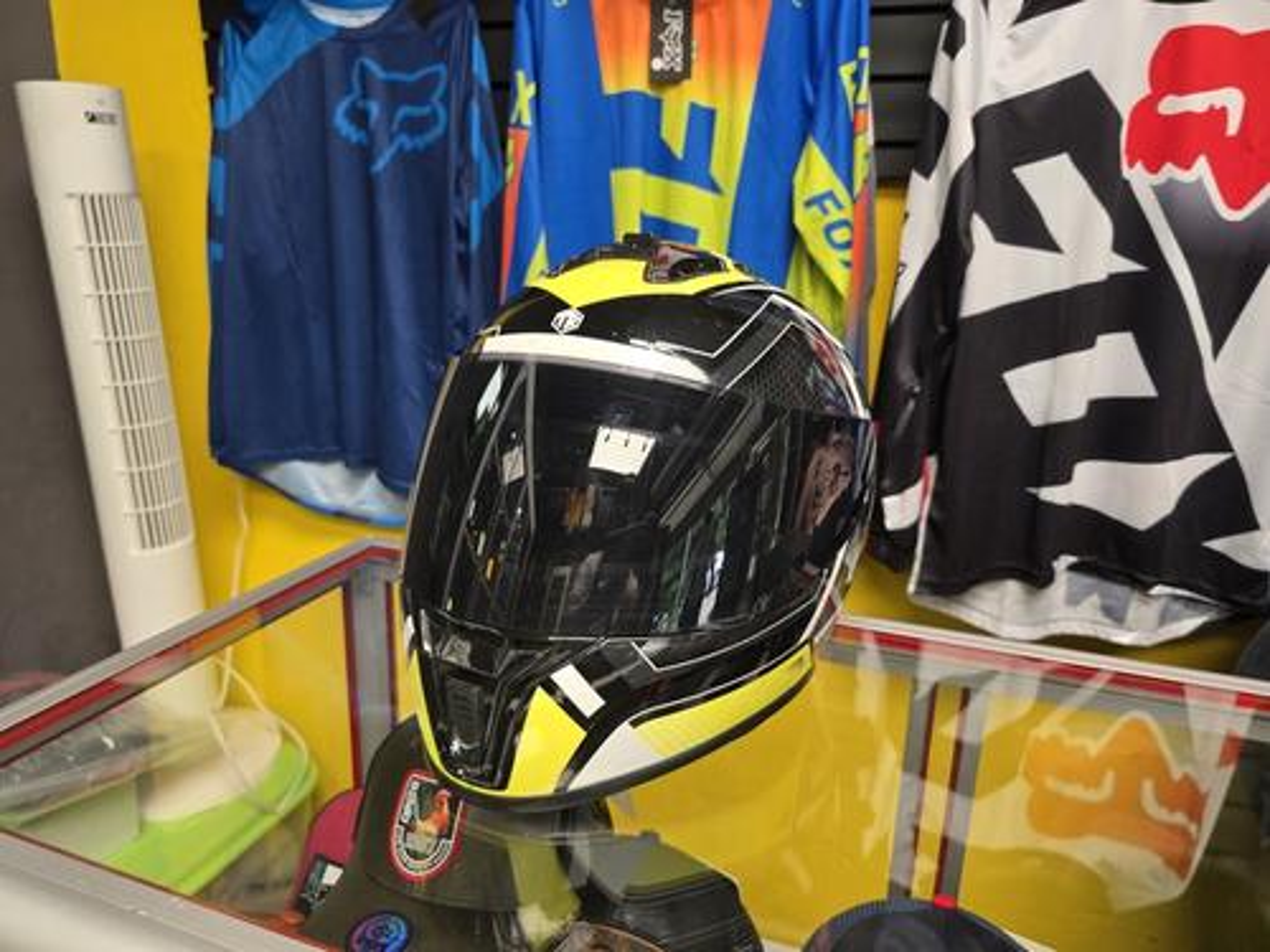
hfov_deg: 73.9
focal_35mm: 23
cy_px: 476
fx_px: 844
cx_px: 635
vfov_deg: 58.9
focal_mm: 6.3
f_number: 1.7
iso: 160
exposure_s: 1/180
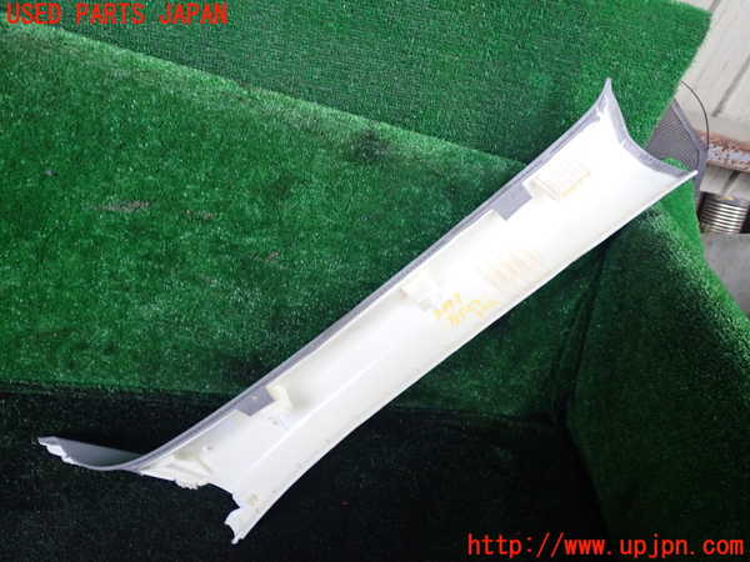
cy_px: 281
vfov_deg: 46.8
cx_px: 375
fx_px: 650
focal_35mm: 30
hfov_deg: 60.0
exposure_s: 1/30
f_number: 2.3
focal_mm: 5.4
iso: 400
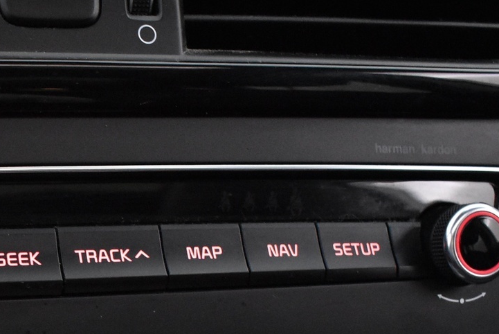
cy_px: 350
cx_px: 29
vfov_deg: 17.9
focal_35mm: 74
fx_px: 1027
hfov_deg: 26.2
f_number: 3.8
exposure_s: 1/30
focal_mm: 22
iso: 4500
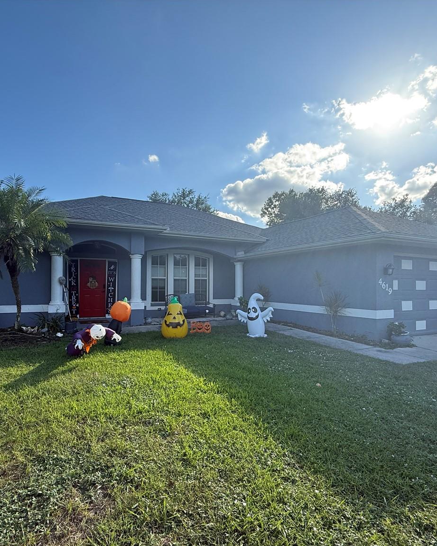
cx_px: 189
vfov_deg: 83.2
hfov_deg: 70.5
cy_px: 284
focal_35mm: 19
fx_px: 307
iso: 64
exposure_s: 1/809
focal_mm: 2.22
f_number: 2.2
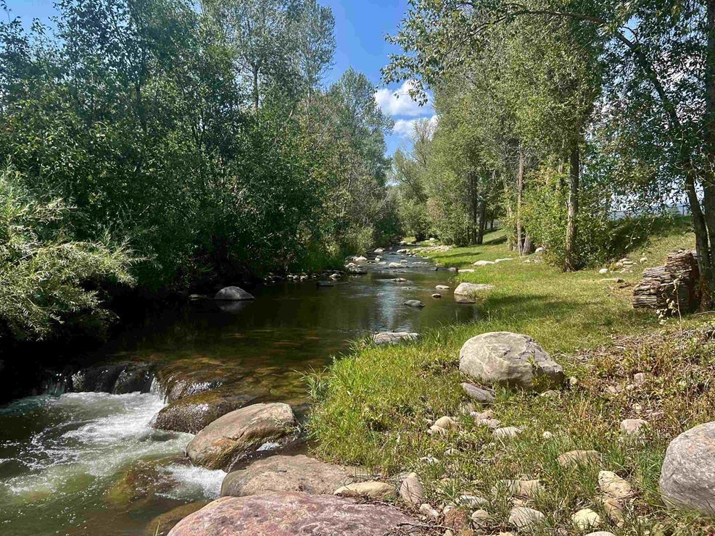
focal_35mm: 27
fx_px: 558
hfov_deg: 65.3
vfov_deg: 51.4
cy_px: 261
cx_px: 366
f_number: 1.5
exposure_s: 1/2045
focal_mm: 5.7
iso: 50
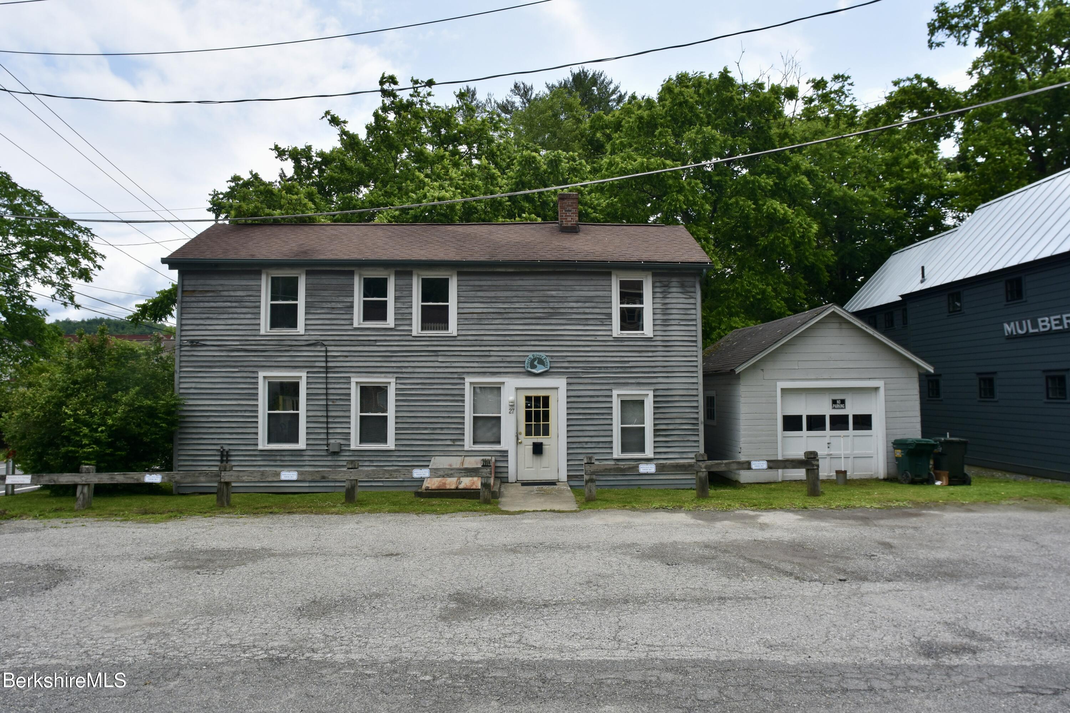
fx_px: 624
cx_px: 535
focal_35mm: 21
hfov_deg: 81.2
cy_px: 356
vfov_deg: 59.5
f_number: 8
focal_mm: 14
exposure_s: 1/500
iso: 250
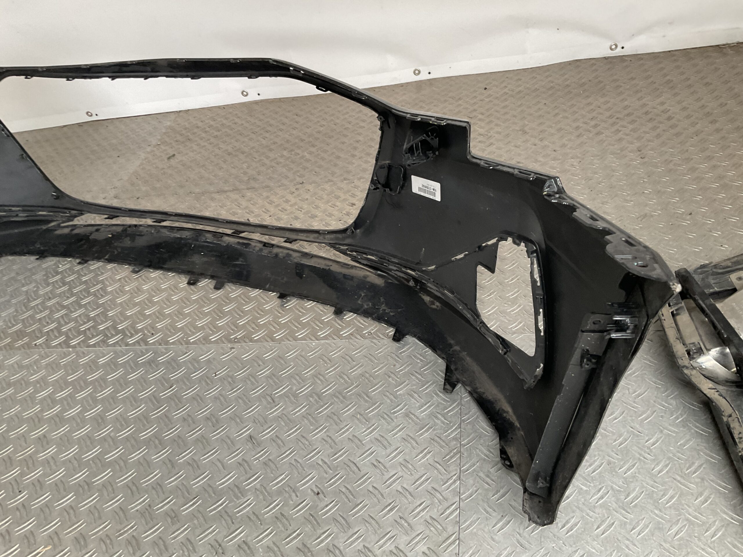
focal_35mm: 29
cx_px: 372
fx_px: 622
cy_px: 278
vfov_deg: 48.2
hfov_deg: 61.7
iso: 80
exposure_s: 1/50
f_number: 1.8
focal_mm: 3
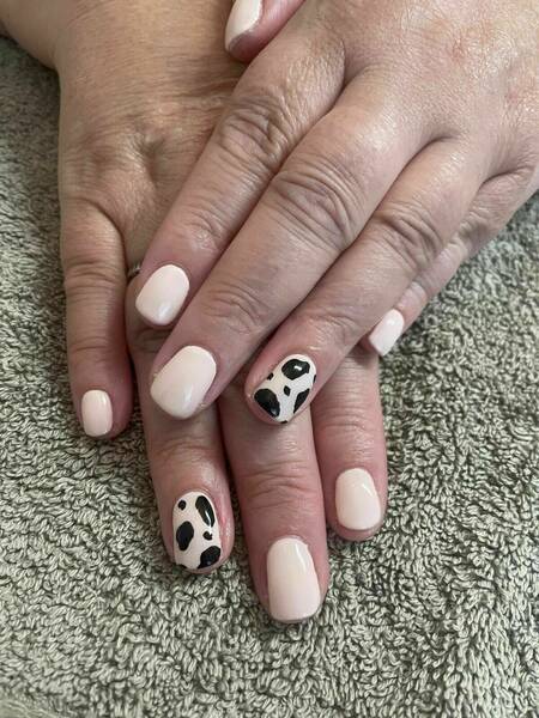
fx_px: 540
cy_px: 359
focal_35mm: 26
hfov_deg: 53.1
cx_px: 270
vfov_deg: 67.3
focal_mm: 4.2
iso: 160
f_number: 1.6
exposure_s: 1/50
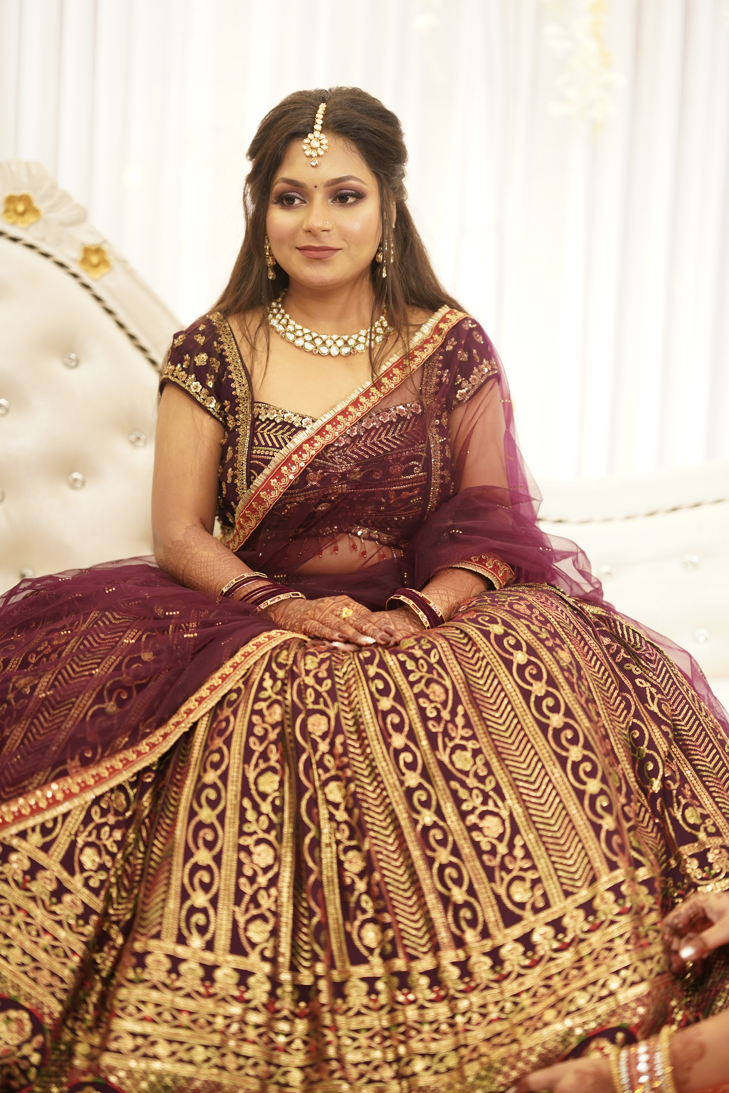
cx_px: 364
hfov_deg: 16.1
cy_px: 546
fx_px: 2582
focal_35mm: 85
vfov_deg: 23.9
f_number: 1.6
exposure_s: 1/400
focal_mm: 85
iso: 1250
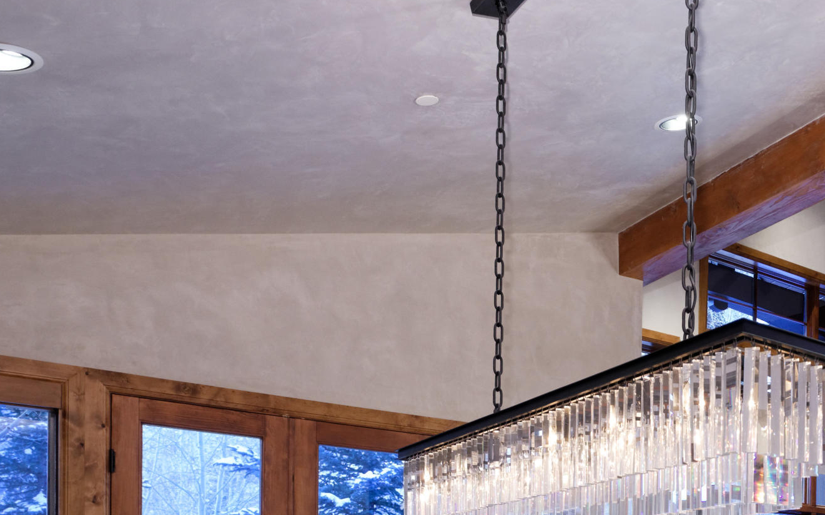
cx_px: 783
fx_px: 989
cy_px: 611
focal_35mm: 44
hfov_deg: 40.8
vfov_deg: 26.2
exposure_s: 1/8
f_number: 6.3
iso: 1000
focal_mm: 19
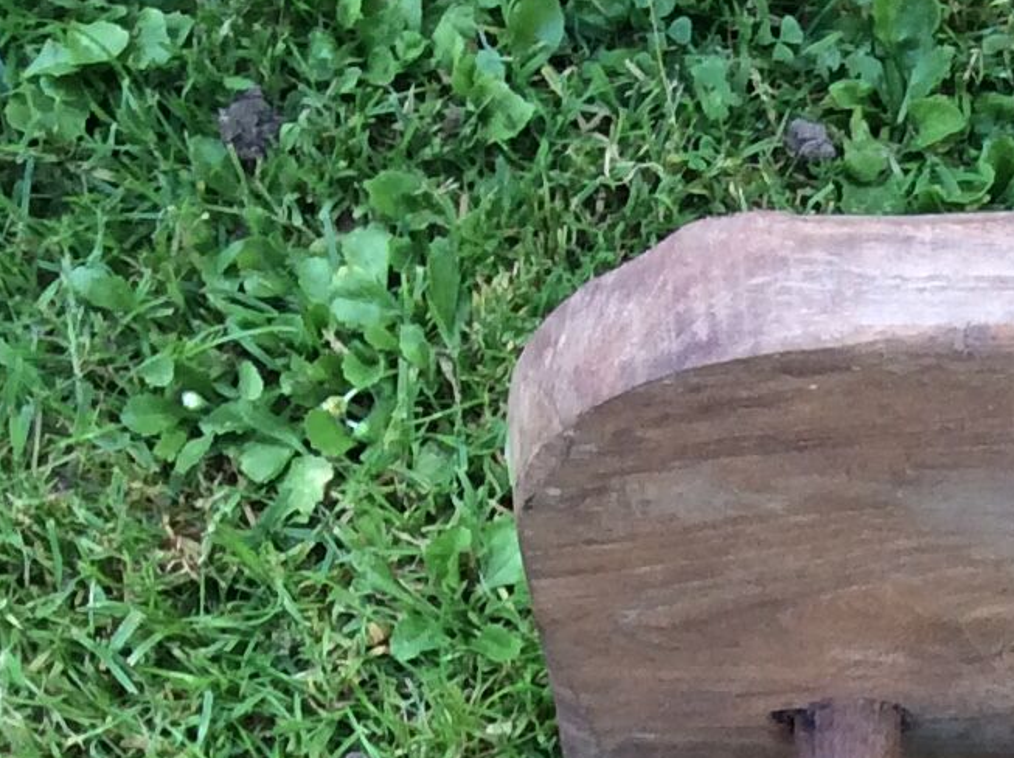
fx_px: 3715
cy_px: 1387
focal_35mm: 127
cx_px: 1155
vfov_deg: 10.9
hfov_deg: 15.1
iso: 32
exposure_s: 1/100
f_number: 2.4
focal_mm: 3.3
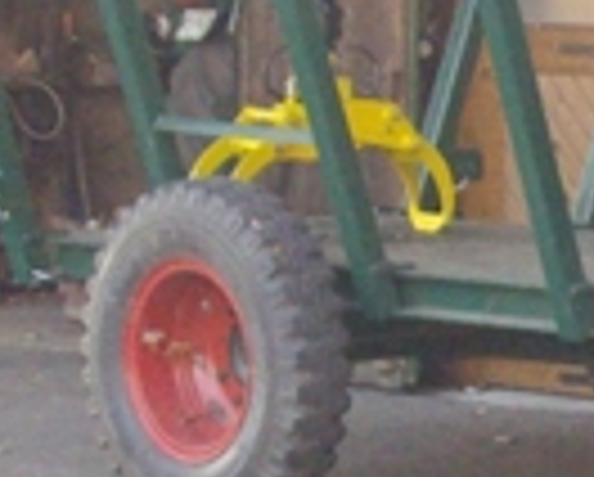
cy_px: 297
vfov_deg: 4.7
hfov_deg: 5.6
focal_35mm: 331
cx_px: 1462
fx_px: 5828
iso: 320
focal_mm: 9.2
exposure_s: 1/125
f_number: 3.4
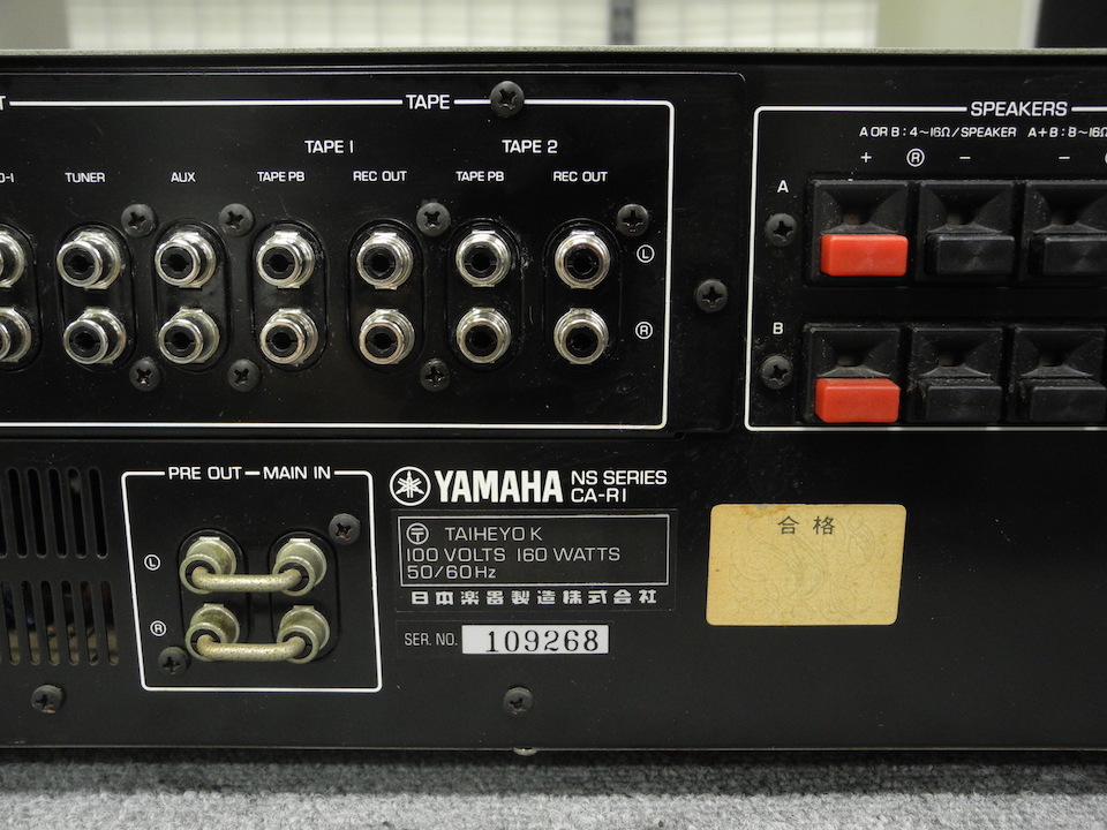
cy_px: 415
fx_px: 1119
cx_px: 554
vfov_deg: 40.7
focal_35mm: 35
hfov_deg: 52.6
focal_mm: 7.4
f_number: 3.2
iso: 400
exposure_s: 1/24.8
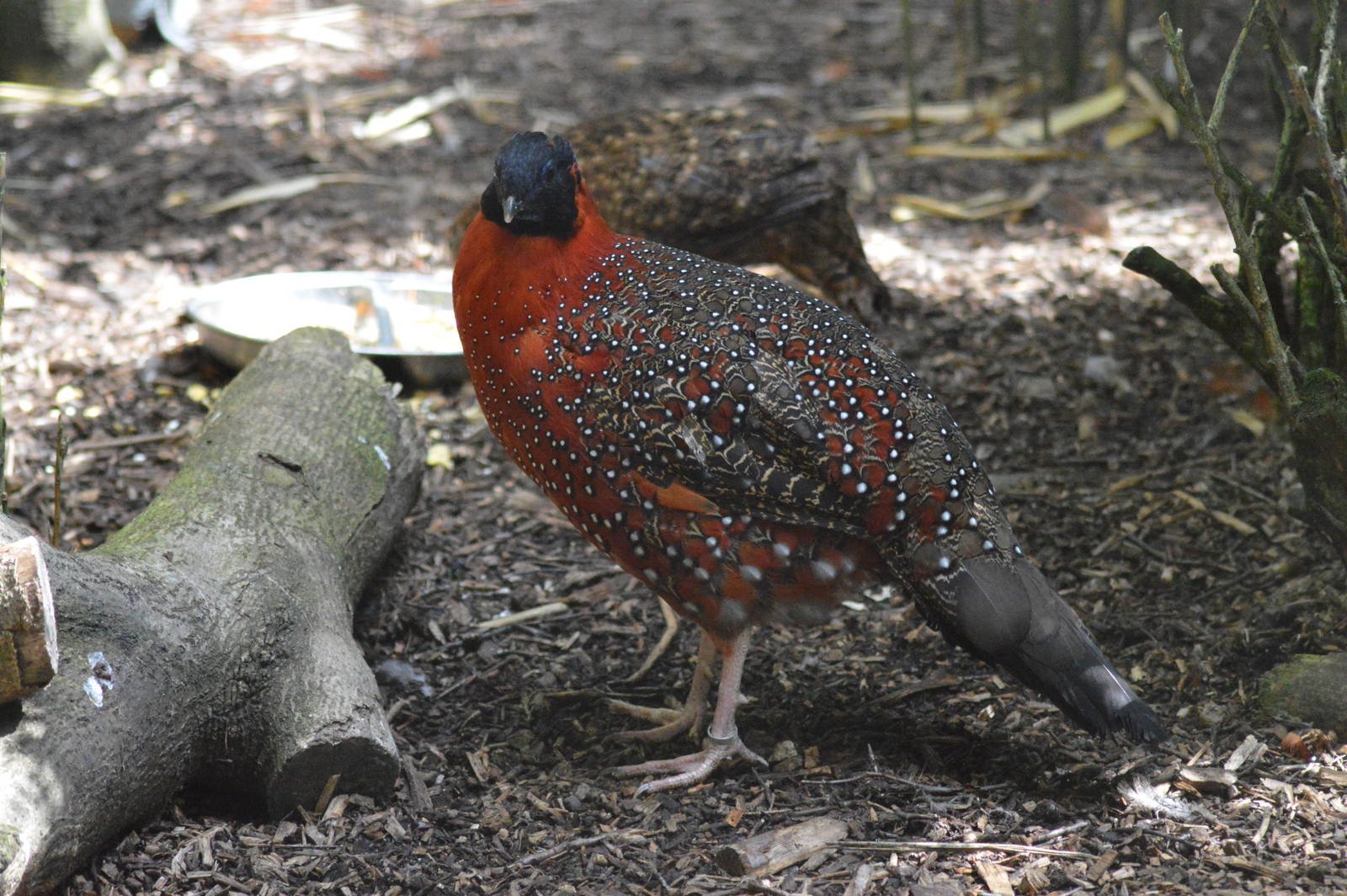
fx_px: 5608
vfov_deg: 9.1
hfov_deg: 13.7
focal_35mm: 150
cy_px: 448
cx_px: 674
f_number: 4
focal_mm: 100
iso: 6400
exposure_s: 1/4000
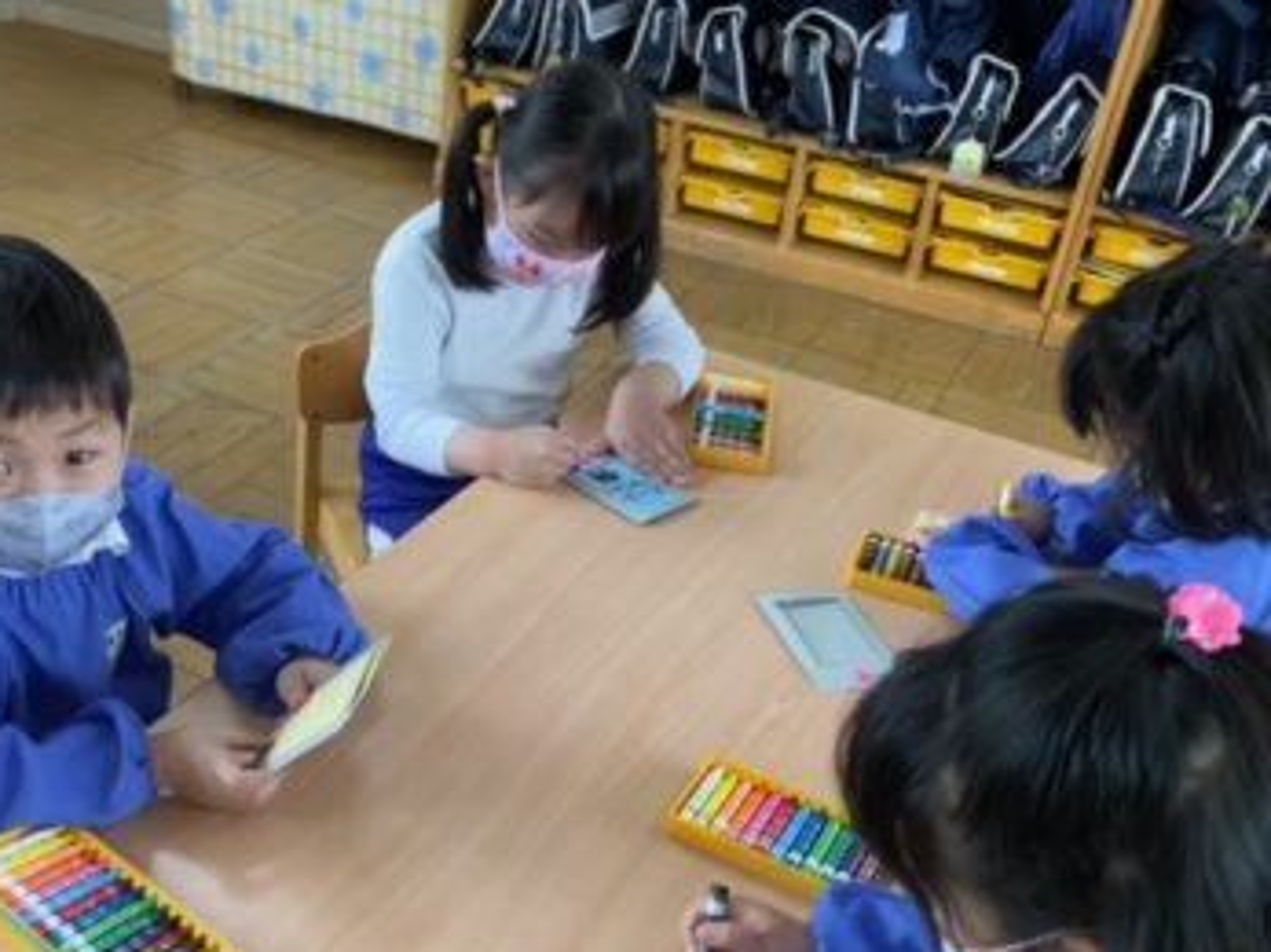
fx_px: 1321
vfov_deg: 39.3
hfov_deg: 51.0
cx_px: 509
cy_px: 600
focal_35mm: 36
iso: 125
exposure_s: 1/112
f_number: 1.8
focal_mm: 4.25
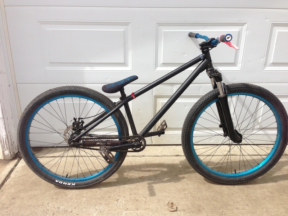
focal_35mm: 33
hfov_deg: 55.4
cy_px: 108
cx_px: 144
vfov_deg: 42.9
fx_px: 275
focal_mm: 4.13
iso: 50
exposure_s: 1/1106
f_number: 2.4
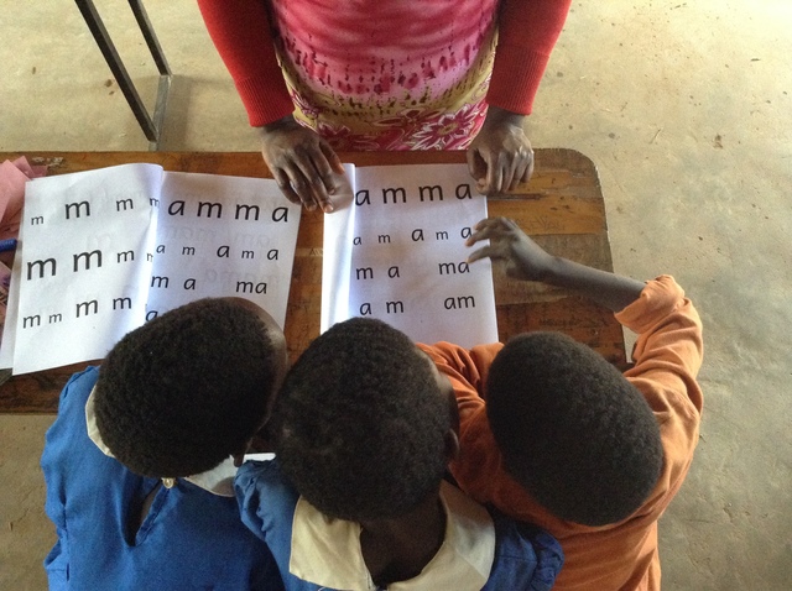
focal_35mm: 33
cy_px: 296
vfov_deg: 42.8
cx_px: 396
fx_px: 754
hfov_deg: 55.4
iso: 320
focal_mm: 3.3
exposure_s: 1/15
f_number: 2.4
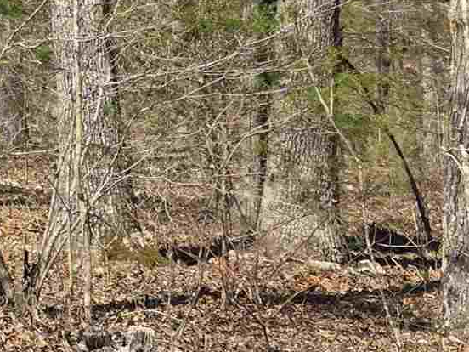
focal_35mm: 128
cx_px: -508
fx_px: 1734
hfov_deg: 13.1
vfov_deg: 10.8
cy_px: -294
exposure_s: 1/3309
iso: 80
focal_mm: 6.3
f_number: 1.7
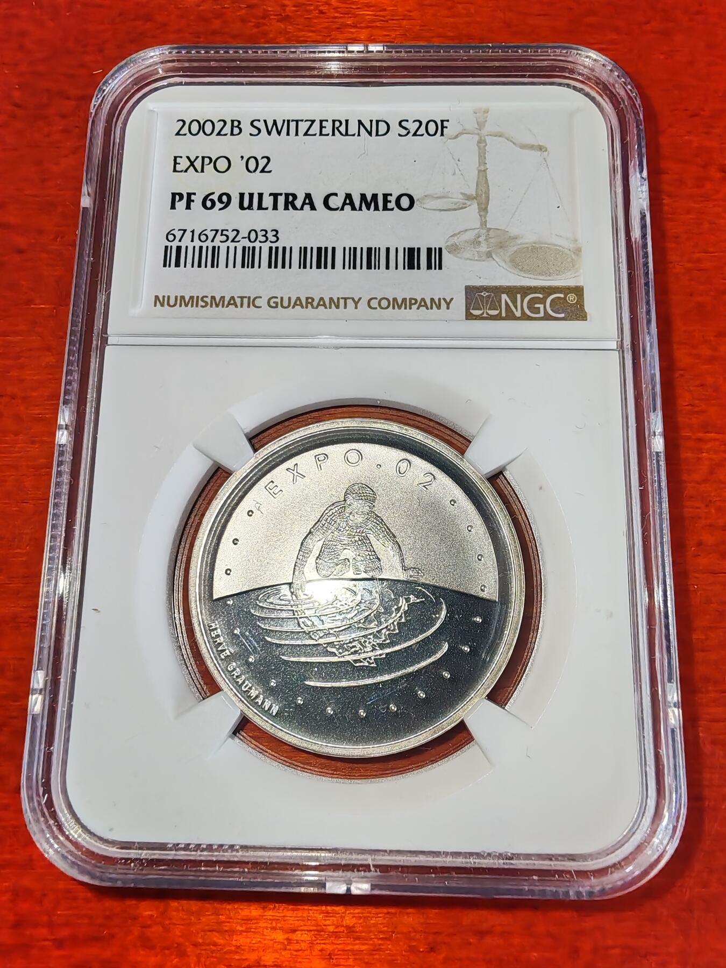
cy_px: 484
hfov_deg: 53.1
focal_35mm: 26
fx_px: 727
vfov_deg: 67.3
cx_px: 363
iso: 50
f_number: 2.2
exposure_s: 1/200
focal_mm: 1.96
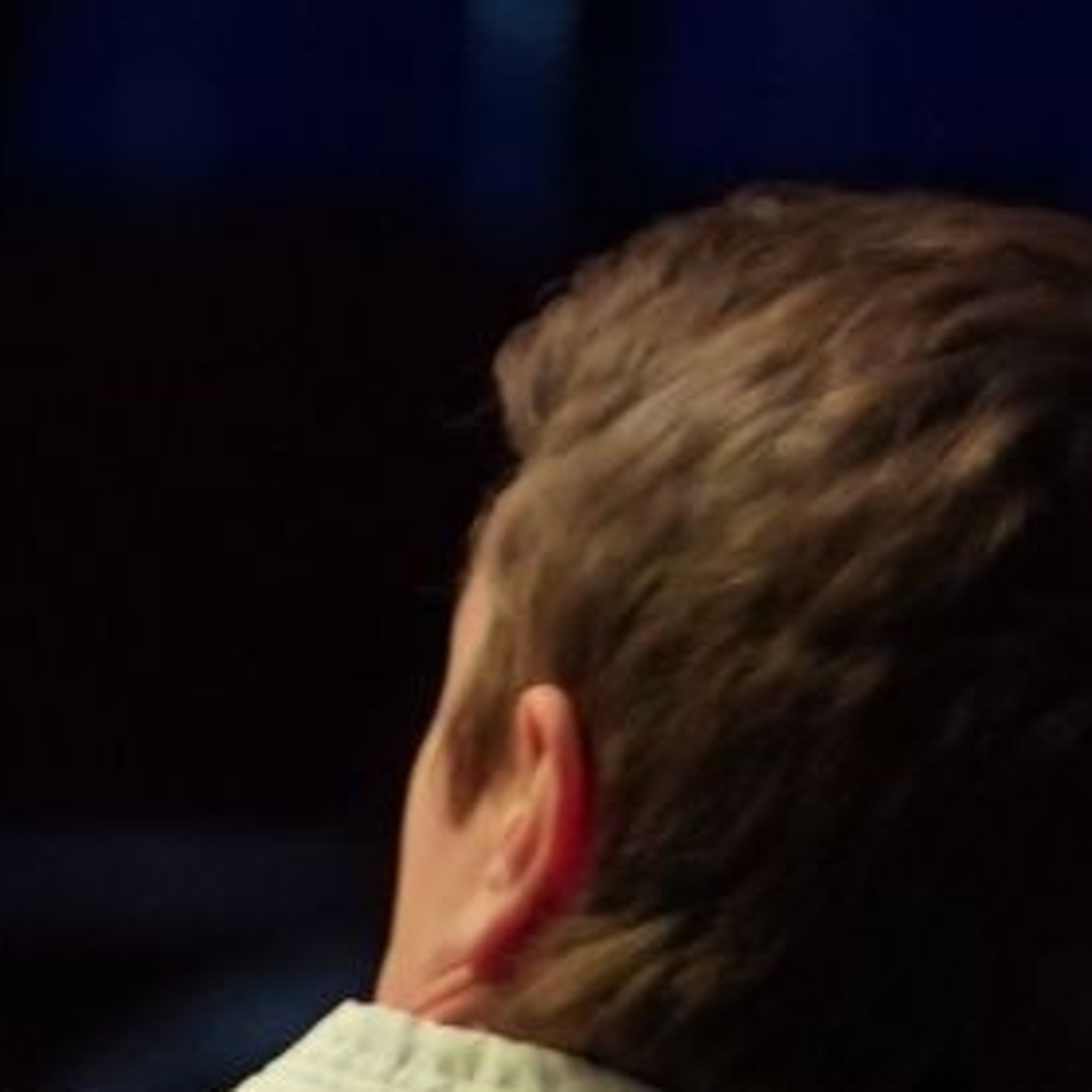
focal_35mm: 1136
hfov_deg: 1.5
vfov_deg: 1.5
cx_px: -2391
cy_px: 990
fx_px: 40544
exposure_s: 1/1000
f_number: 2.8
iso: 1250
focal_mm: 138
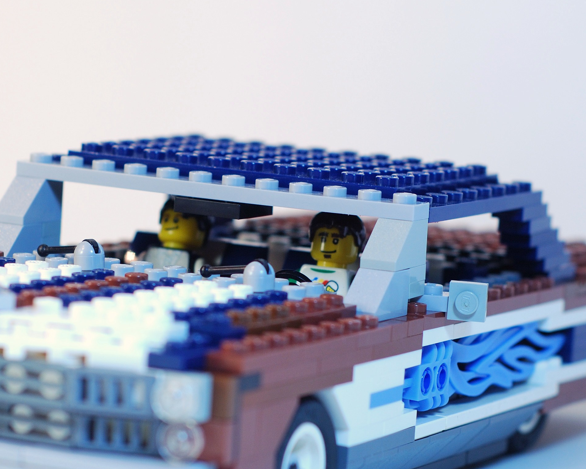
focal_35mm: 143
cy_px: 308
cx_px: 219
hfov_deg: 13.5
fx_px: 2480
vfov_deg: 10.8
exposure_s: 1/50
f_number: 4
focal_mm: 50
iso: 200
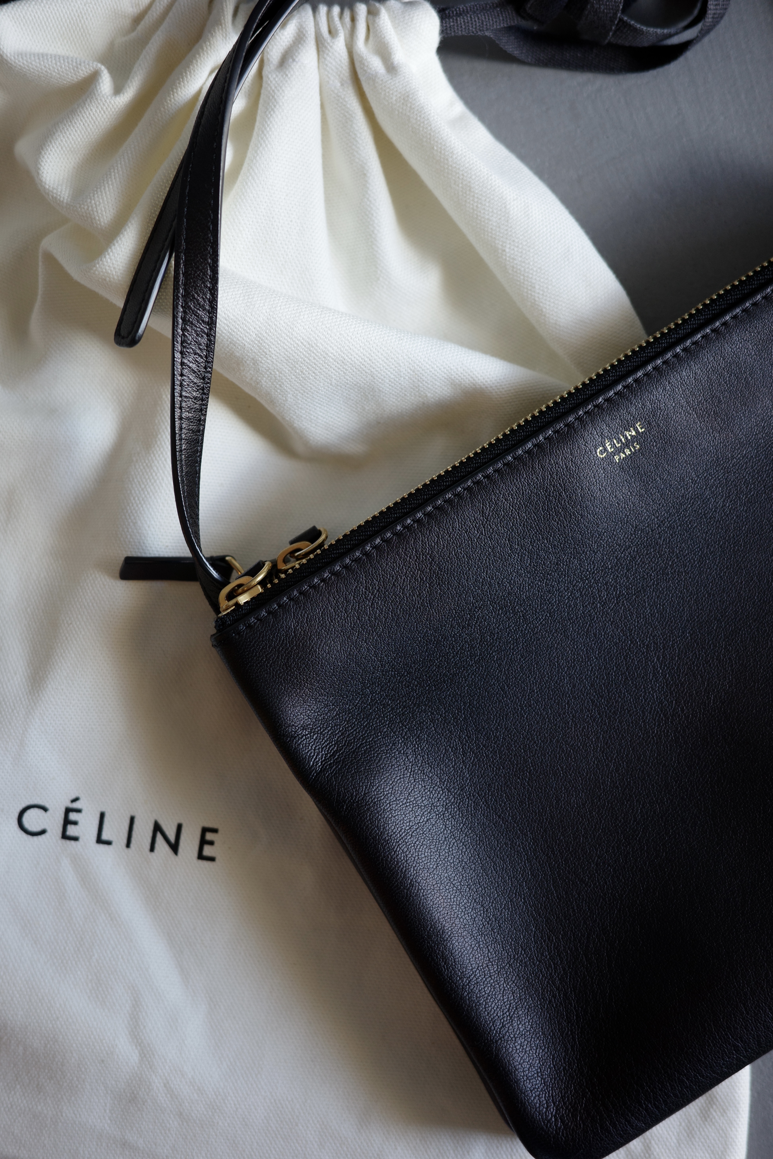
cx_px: 386
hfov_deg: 33.4
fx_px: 1288
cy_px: 580
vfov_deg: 48.5
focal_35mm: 40
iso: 200
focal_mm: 26
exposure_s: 1/60
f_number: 2.8
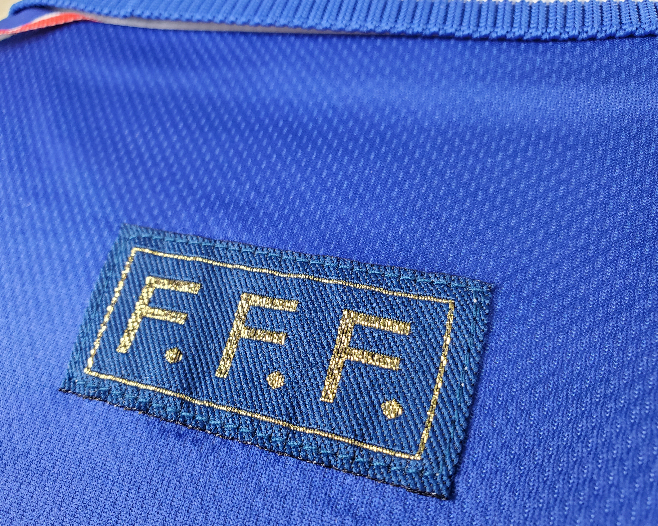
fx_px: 545
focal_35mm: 28
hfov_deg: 62.2
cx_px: 310
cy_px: 270
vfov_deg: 51.5
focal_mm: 4.3
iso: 250
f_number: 2.4
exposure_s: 1/50
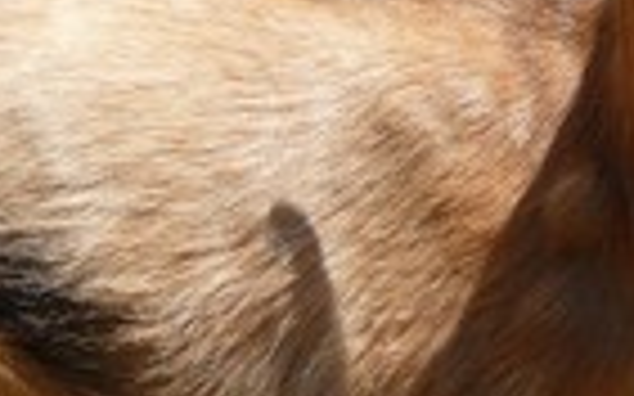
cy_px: -104
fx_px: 30070
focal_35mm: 1741
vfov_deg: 0.8
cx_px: 274
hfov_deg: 1.2
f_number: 5
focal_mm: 65.1
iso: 100
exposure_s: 1/200
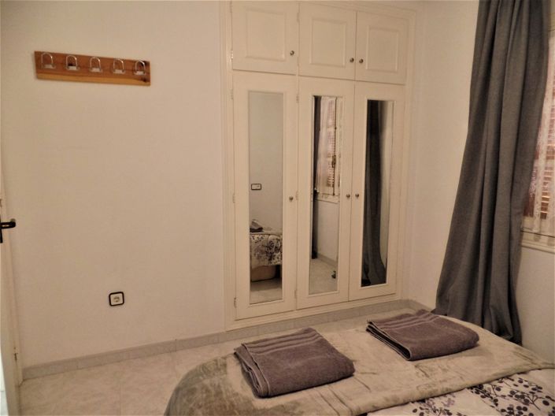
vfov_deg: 58.8
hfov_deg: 74.0
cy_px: 208
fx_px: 369
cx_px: 278
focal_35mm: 23
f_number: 2.8
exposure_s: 1/30
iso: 400
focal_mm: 4.1
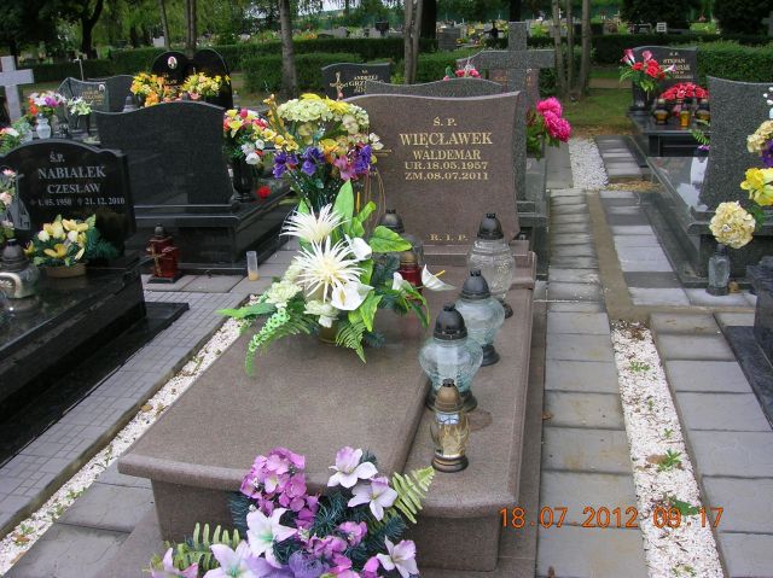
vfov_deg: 41.7
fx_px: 759
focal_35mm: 34
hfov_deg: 54.0
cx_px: 386
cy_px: 289
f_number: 4.9
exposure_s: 1/129
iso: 50
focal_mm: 5.7
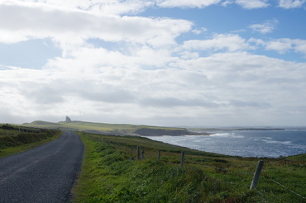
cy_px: 125
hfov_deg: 47.3
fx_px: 348
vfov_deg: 32.4
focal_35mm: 41
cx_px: 131
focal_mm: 22
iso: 100
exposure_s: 1/250
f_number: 13
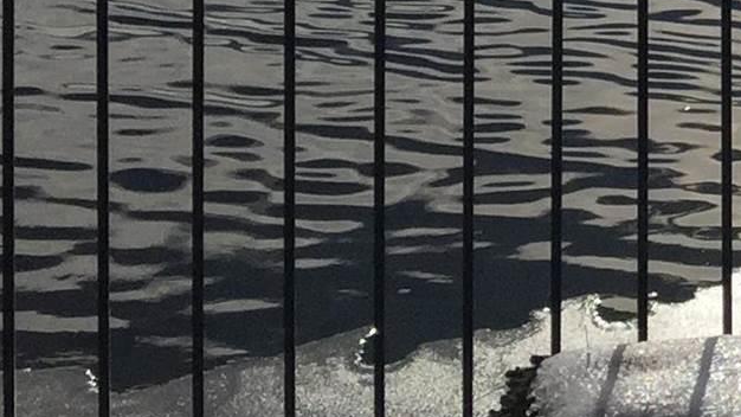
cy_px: -743
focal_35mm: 155
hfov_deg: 12.6
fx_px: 3045
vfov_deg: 7.1
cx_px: 1362
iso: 40
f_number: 2.2
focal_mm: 4.15
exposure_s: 1/20000
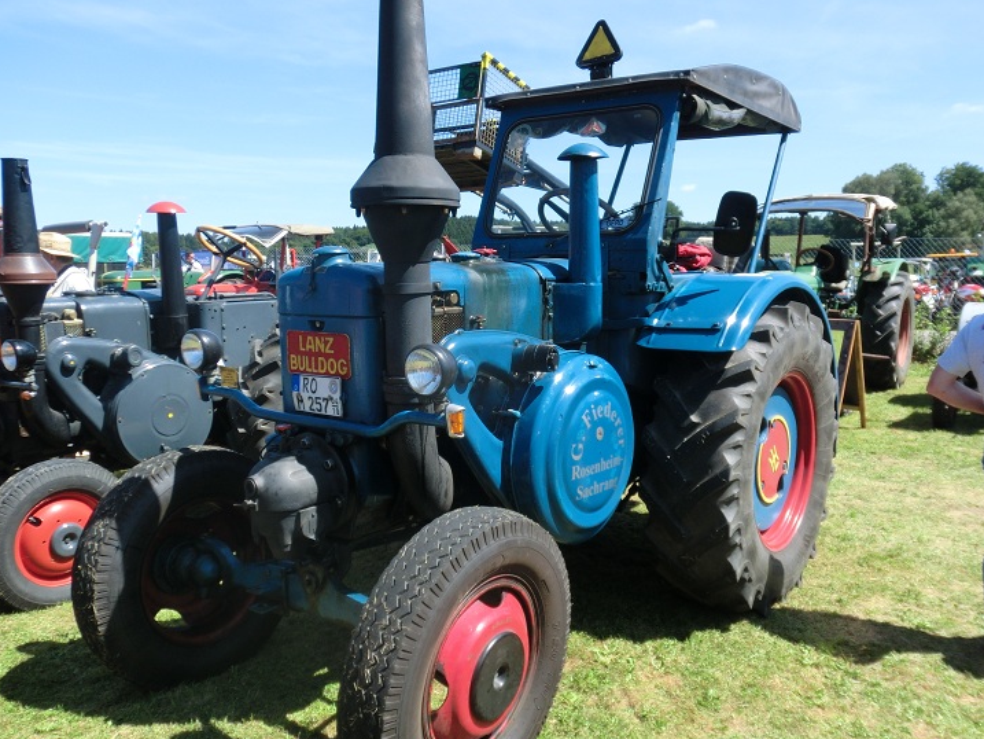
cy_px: 394
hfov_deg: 60.0
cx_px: 501
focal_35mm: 30
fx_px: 853
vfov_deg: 46.8
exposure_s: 1/640
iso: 100
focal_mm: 5
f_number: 3
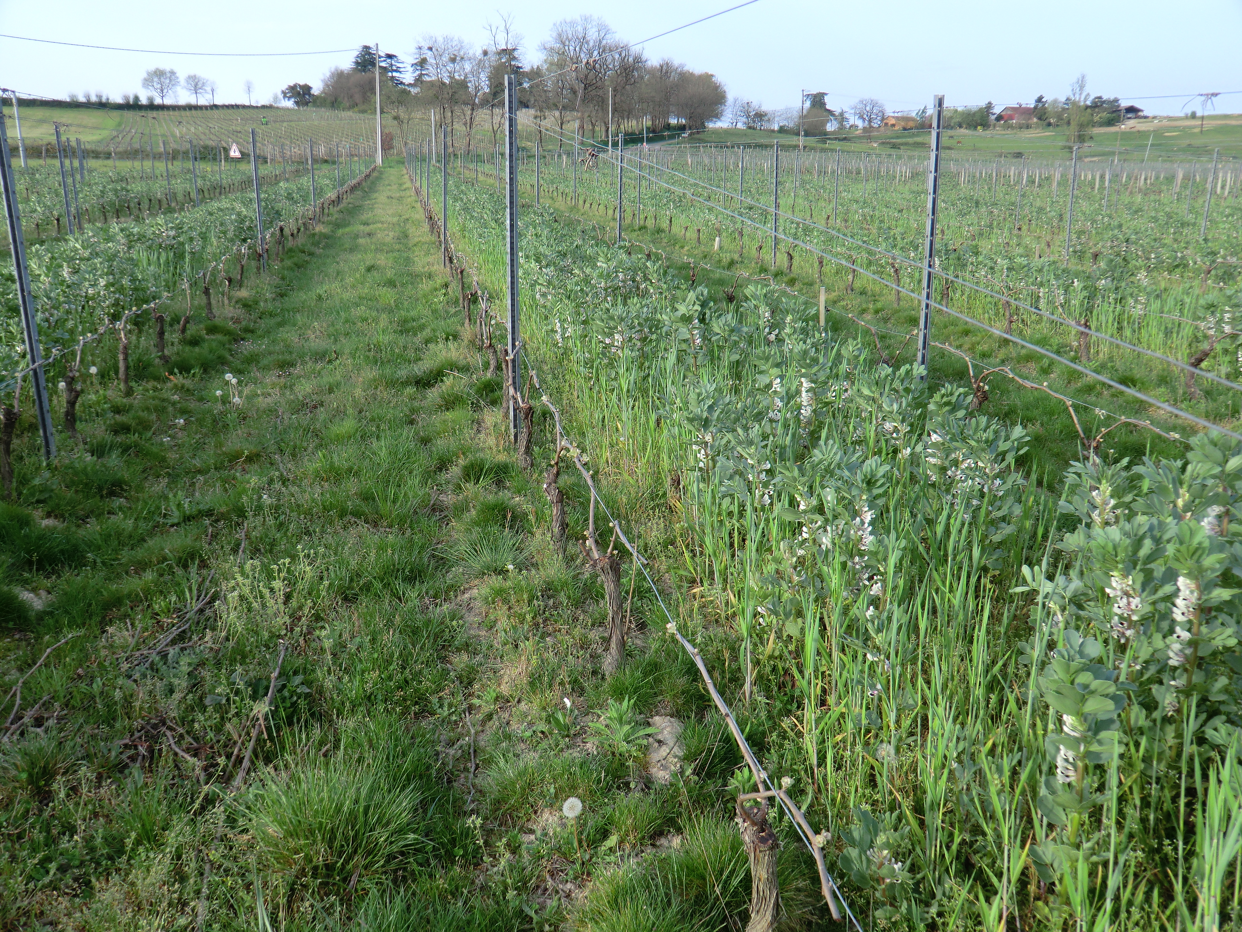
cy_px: 466
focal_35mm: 29
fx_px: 1041
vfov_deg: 48.2
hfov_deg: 61.7
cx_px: 621
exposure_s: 1/160
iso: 64
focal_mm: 5.2
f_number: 3.5
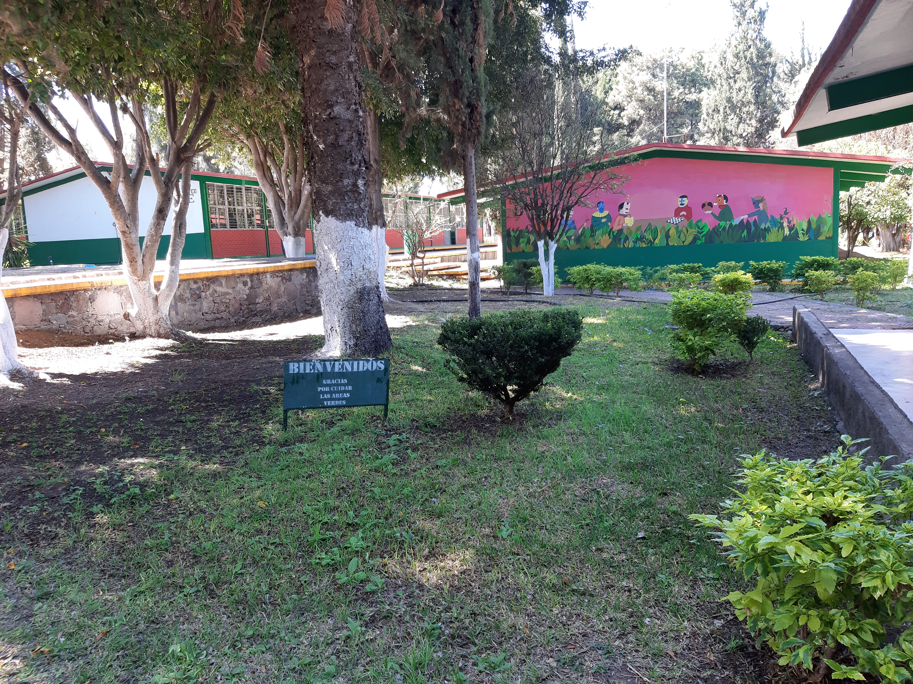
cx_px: 456
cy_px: 342
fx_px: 712
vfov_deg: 51.3
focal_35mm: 27
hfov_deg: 65.4
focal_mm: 3.93
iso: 40
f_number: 1.7
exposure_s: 1/60
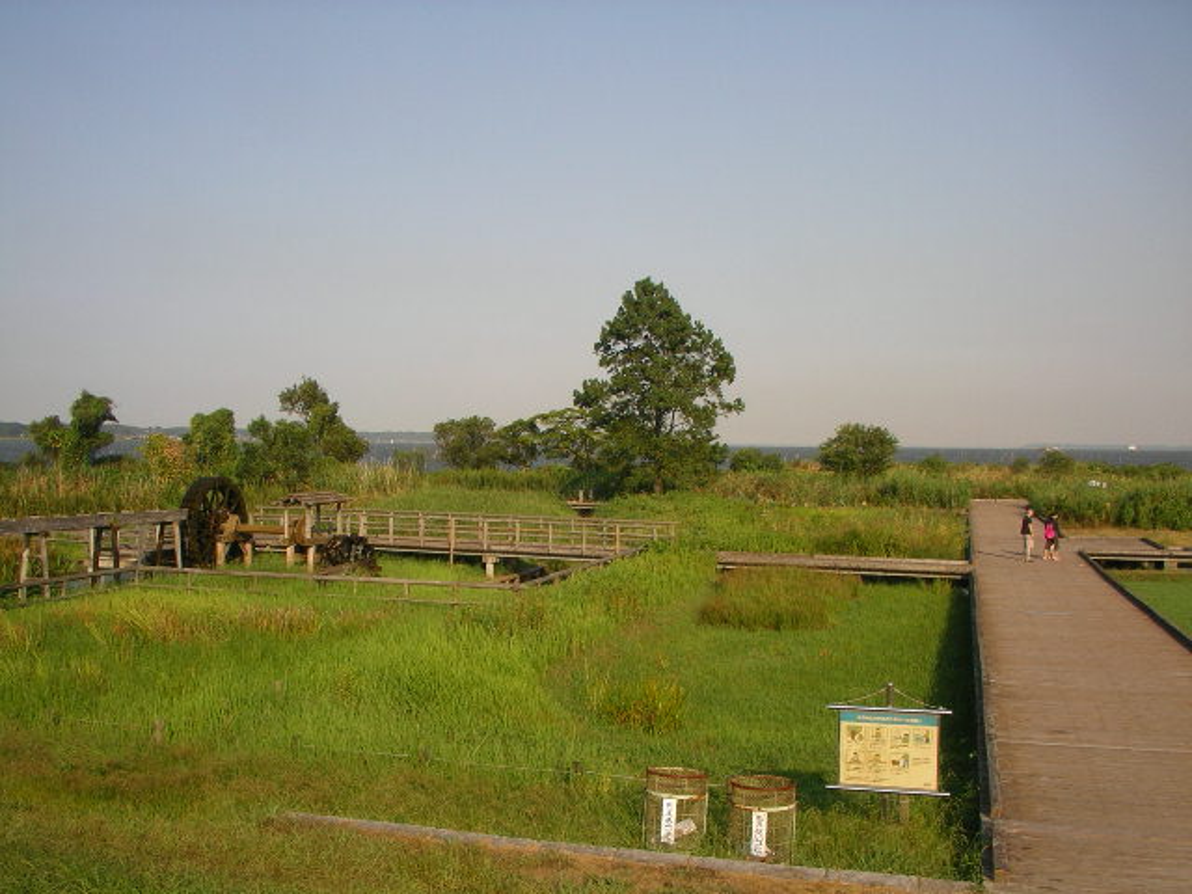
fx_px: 1274
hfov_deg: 50.1
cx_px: 596
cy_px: 447
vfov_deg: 38.7
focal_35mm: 37
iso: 50
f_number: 2.8
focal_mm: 5.7
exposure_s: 1/200
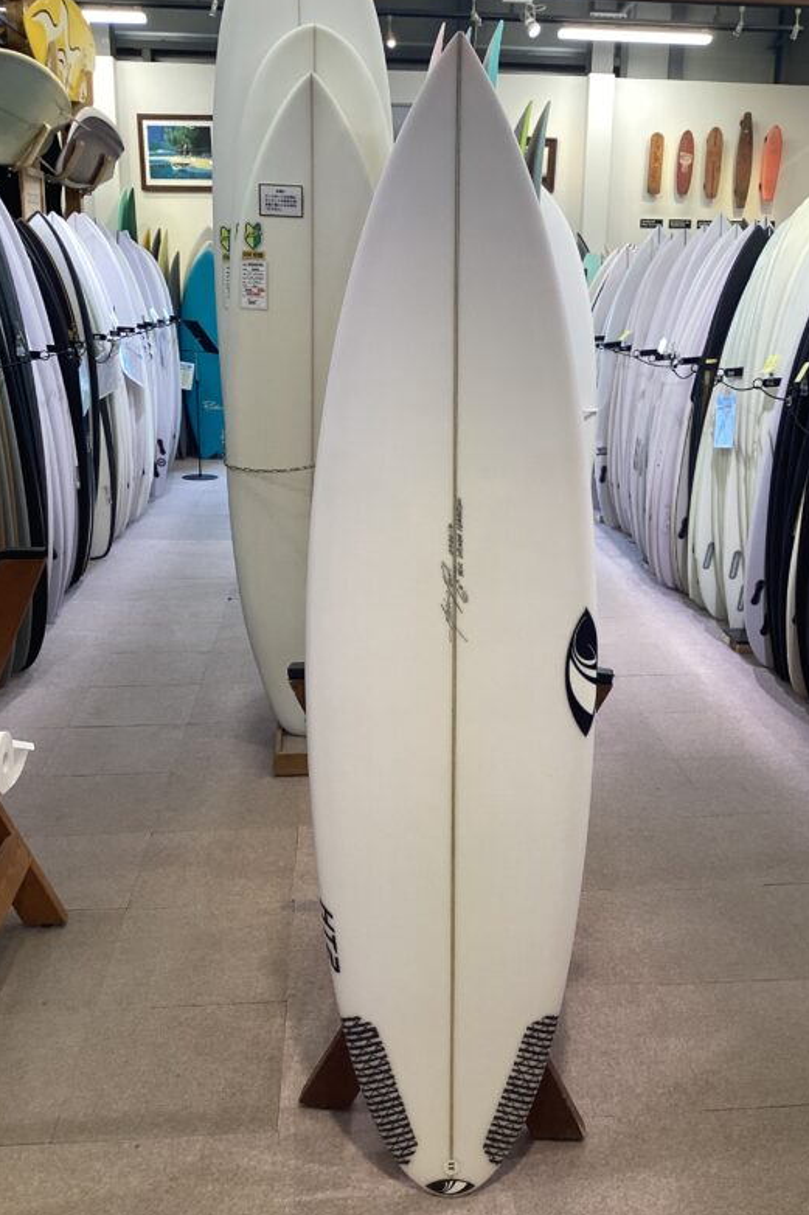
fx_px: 1113
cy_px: 603
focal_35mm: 33
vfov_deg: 57.2
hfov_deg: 39.9
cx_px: 460
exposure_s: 1/50
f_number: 2.4
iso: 64
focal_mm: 3.3
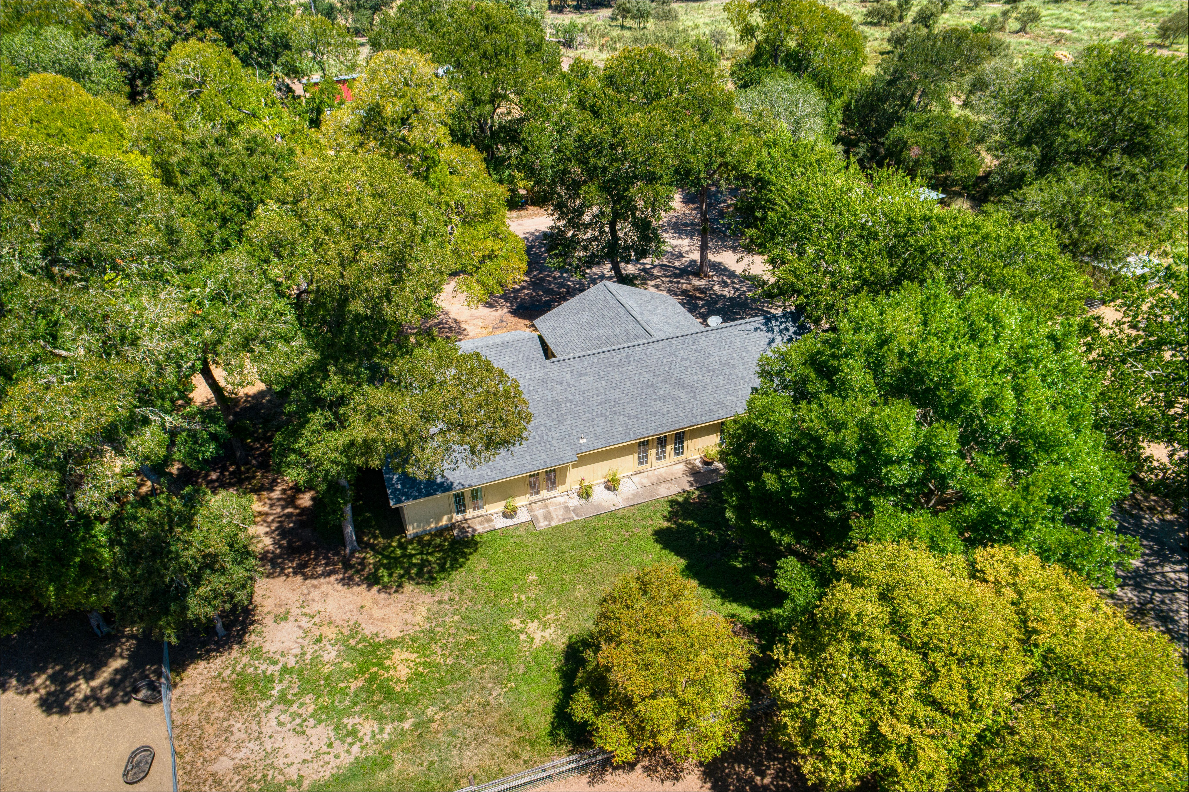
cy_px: 396
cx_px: 594
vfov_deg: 53.1
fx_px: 792
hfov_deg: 73.8
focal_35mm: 24
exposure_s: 1/240
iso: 100
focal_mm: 8.8
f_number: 4.5
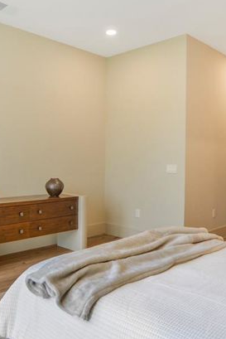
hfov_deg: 42.1
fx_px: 292
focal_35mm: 31
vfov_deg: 60.2
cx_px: 86
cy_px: 160
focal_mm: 12
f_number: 2
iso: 100
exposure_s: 1/100
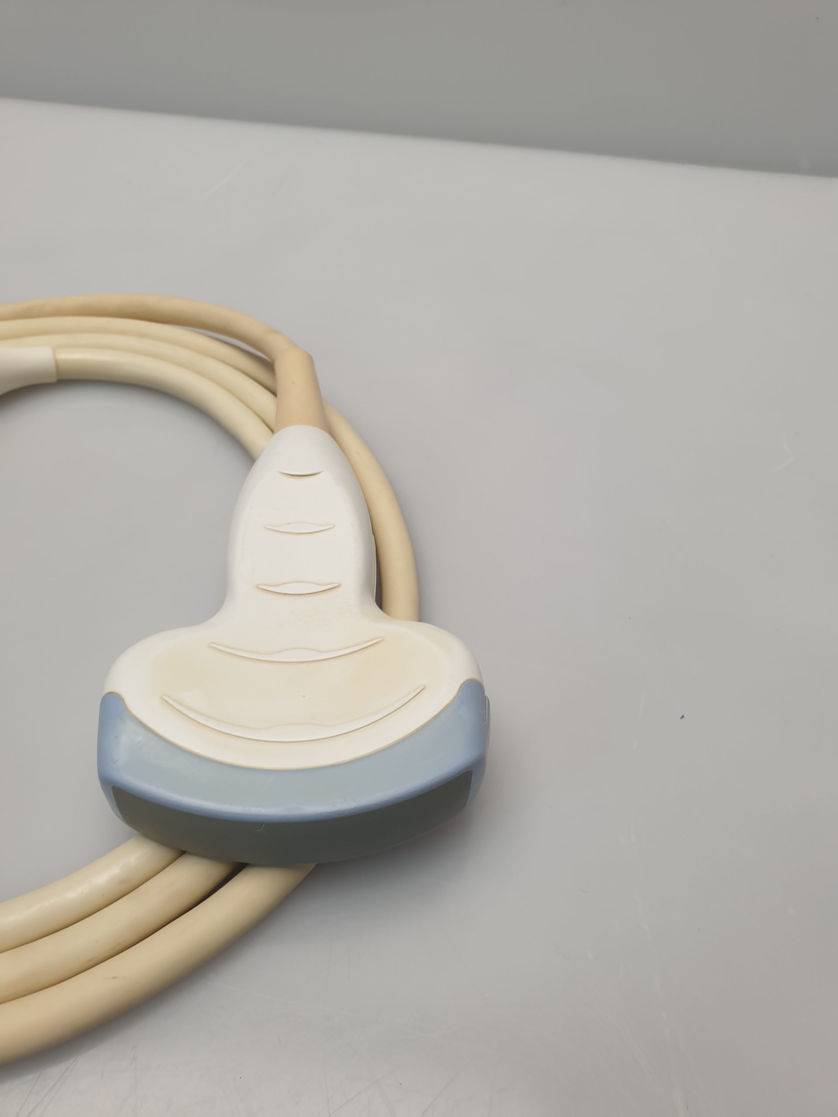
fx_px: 839
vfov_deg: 67.3
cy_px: 558
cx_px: 419
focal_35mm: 26
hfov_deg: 53.1
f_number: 2.4
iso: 50
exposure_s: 1/50
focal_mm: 4.3
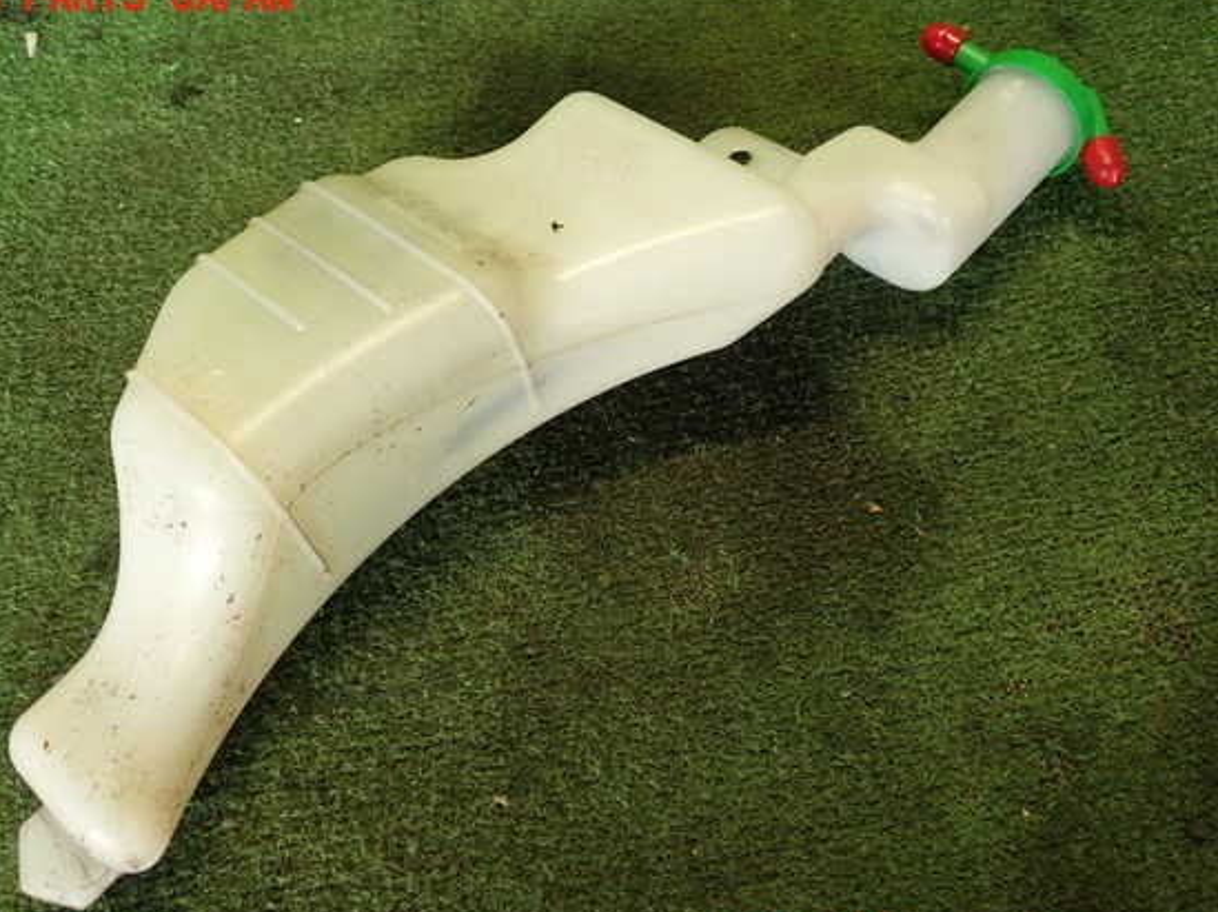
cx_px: 555
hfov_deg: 52.6
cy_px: 468
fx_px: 1231
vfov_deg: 40.7
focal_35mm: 35
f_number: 2.4
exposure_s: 1/50
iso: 200
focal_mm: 5.79
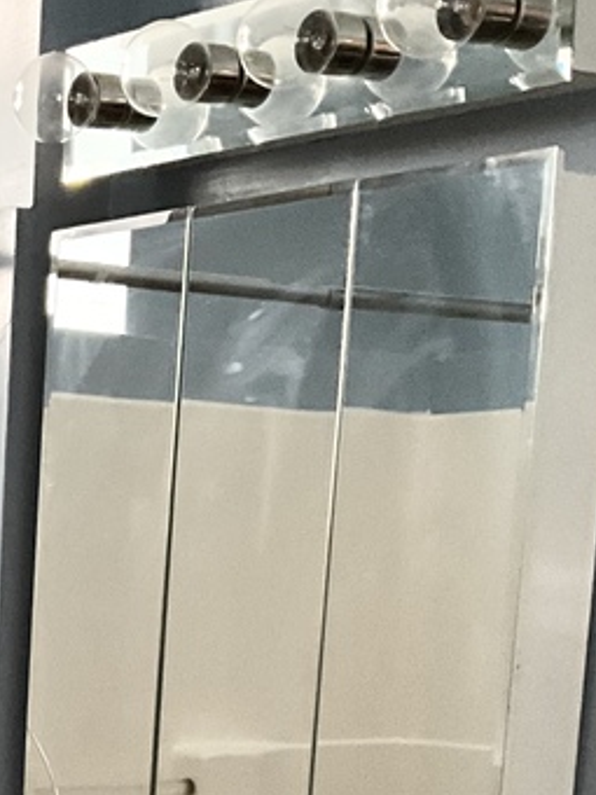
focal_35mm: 92
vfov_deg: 20.2
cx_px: -236
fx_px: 2112
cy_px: 907
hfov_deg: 15.1
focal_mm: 3
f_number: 1.8
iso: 320
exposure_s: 1/37
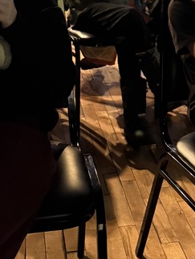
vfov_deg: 23.4
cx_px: 147
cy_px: -55
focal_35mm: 76
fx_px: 570
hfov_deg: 19.3
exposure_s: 1/24
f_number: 1.78
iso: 1600
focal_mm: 6.76
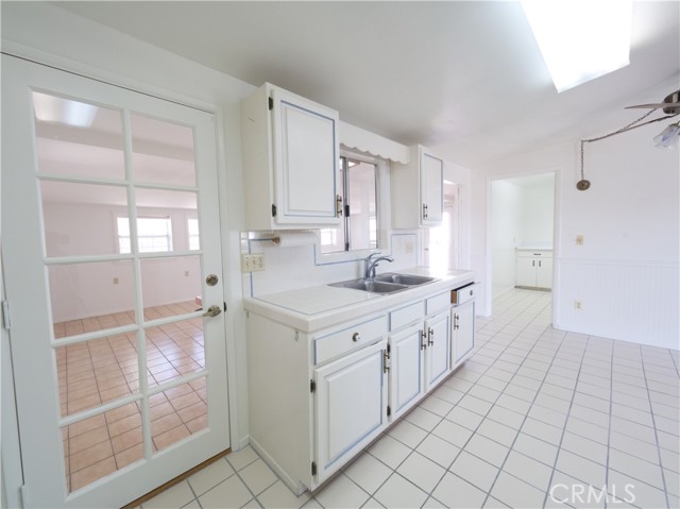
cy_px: 254
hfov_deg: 102.1
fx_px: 275
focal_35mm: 14
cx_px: 340
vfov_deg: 85.6
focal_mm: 7
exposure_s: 1/6
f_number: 9
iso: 500
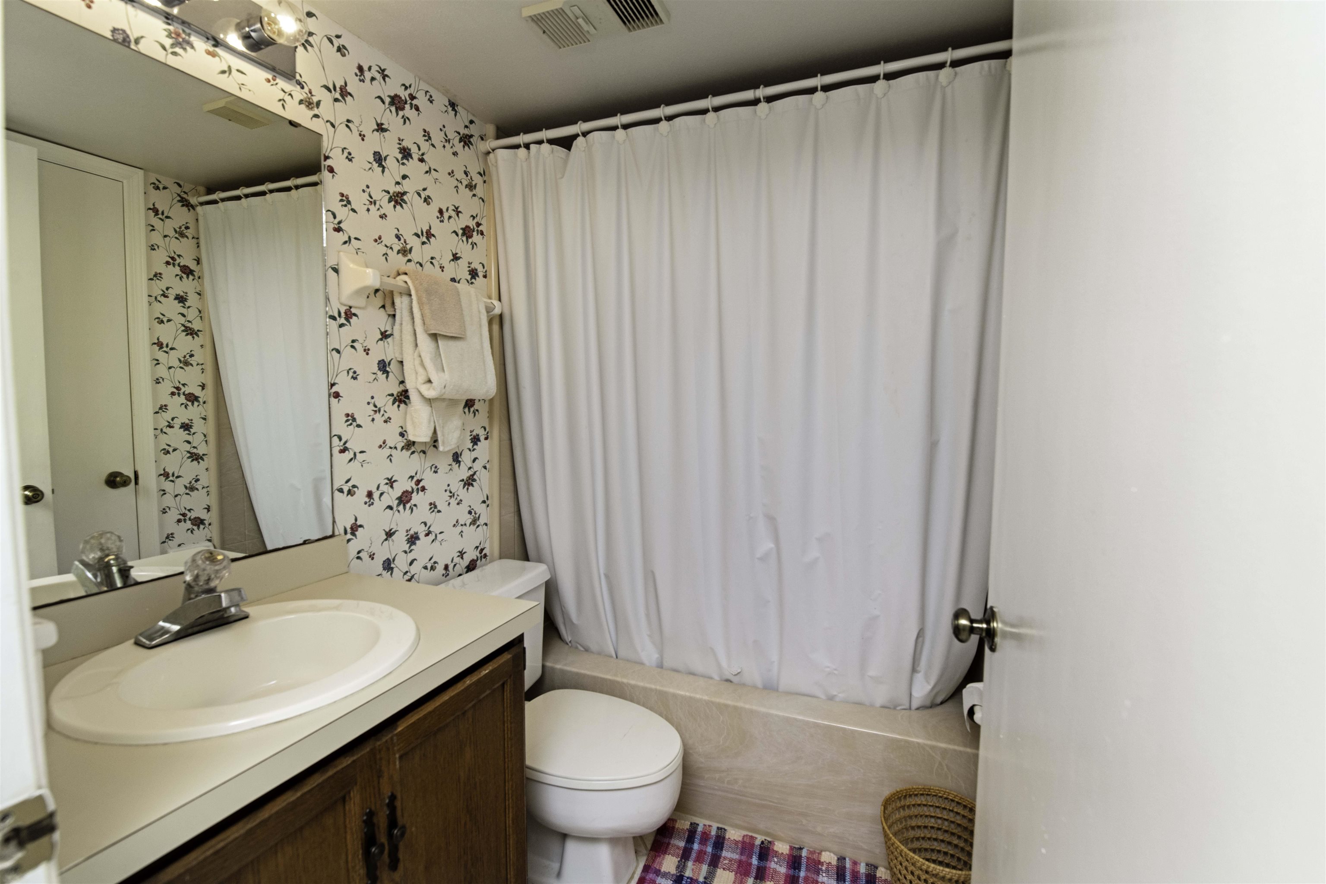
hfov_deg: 100.4
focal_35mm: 15
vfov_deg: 77.3
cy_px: 442
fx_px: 552
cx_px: 663
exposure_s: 1/200
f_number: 6.3
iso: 320
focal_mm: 15
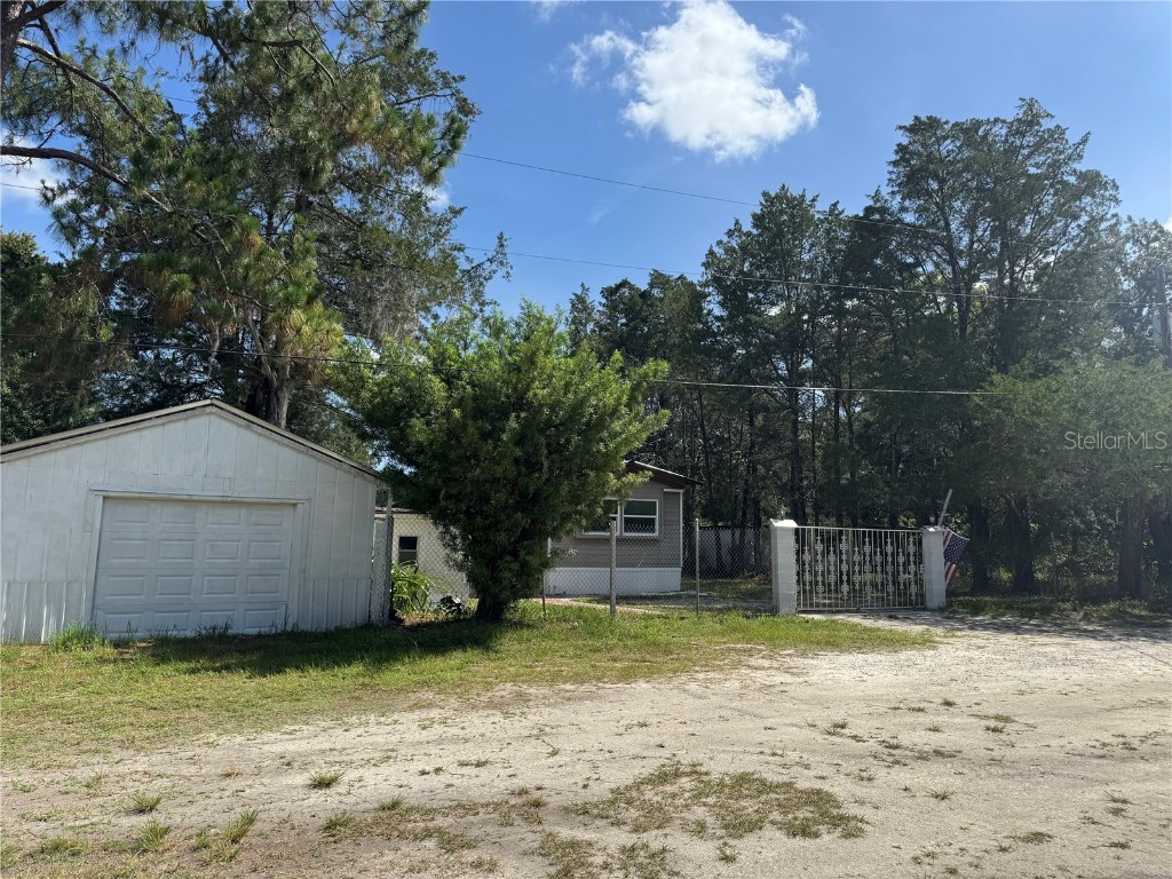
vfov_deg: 56.8
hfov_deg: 71.6
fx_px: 813
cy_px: 440
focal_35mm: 24
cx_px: 586
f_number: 1.78
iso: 80
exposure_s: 1/4608
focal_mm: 6.76
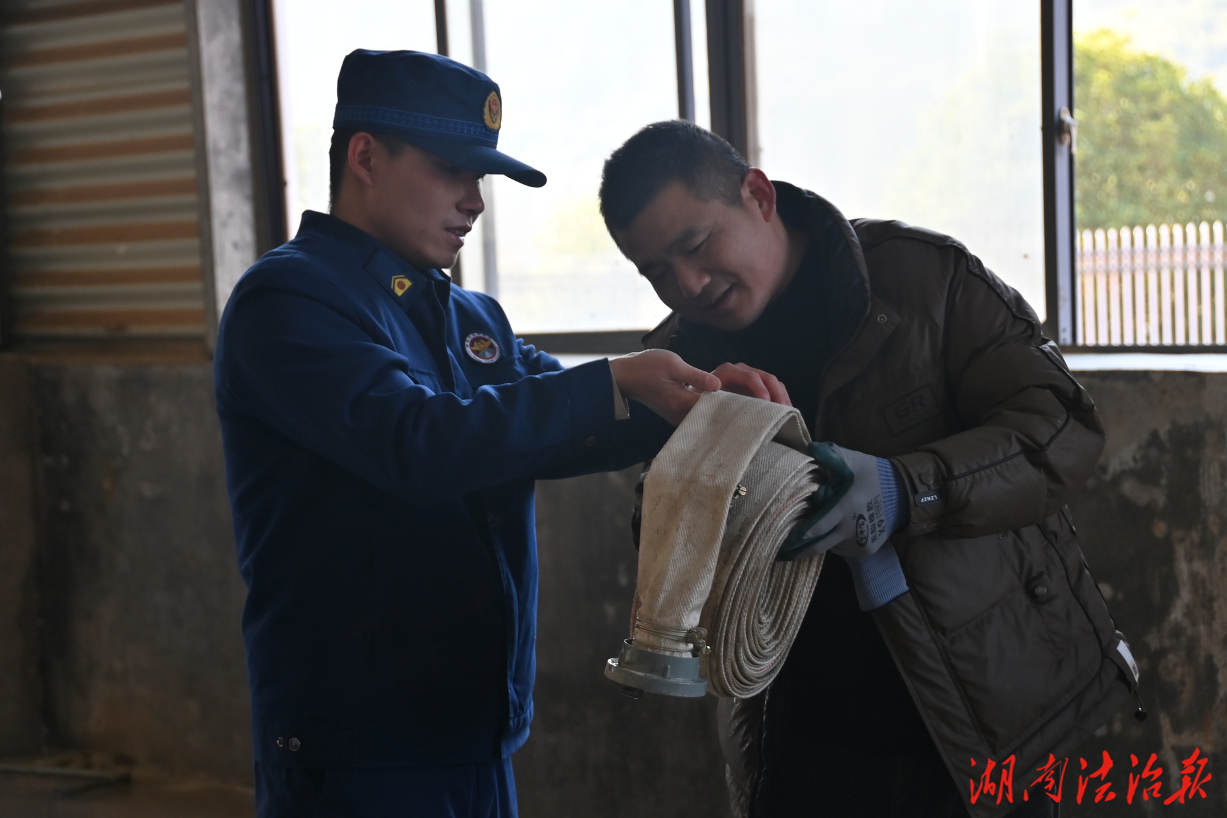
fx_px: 3170
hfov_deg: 21.9
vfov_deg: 14.7
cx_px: 614
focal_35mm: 93
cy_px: 409
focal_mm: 62
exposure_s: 1/160
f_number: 4.8
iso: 400
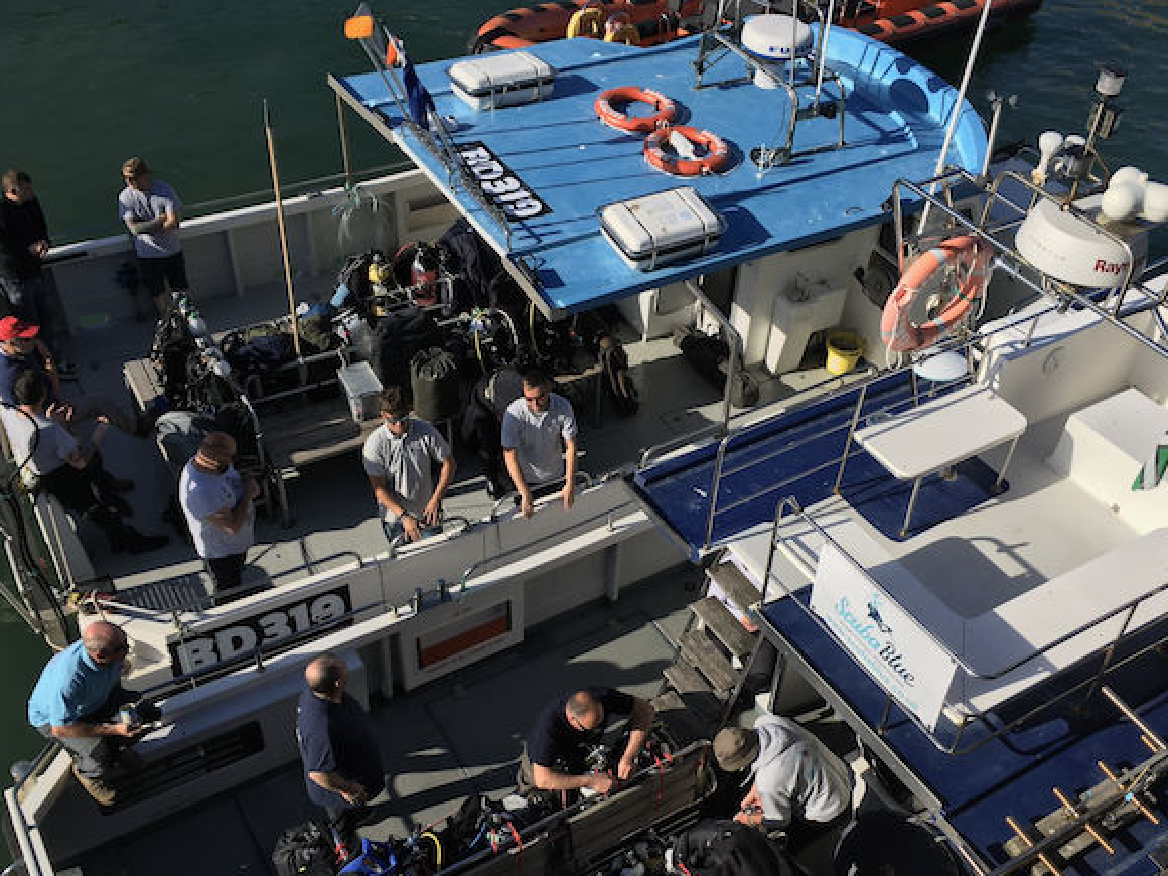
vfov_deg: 39.5
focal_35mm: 36
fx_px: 1215
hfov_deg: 51.3
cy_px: 522
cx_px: 636
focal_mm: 4.15
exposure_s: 1/1832
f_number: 2.2
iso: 25
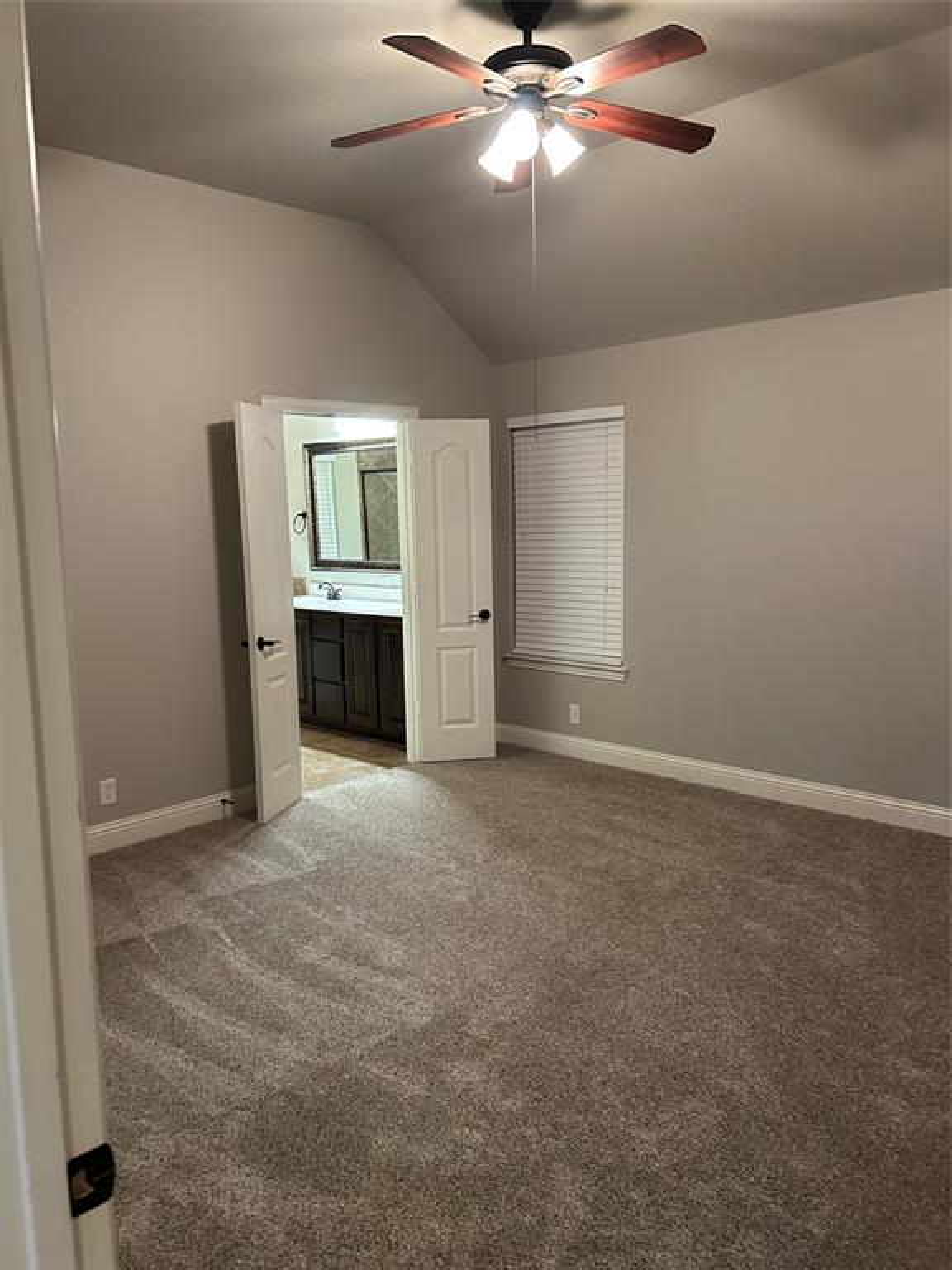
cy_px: 635
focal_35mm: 26
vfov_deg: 67.3
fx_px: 953
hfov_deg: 53.1
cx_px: 476
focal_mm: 5.7
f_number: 1.5
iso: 400
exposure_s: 1/60
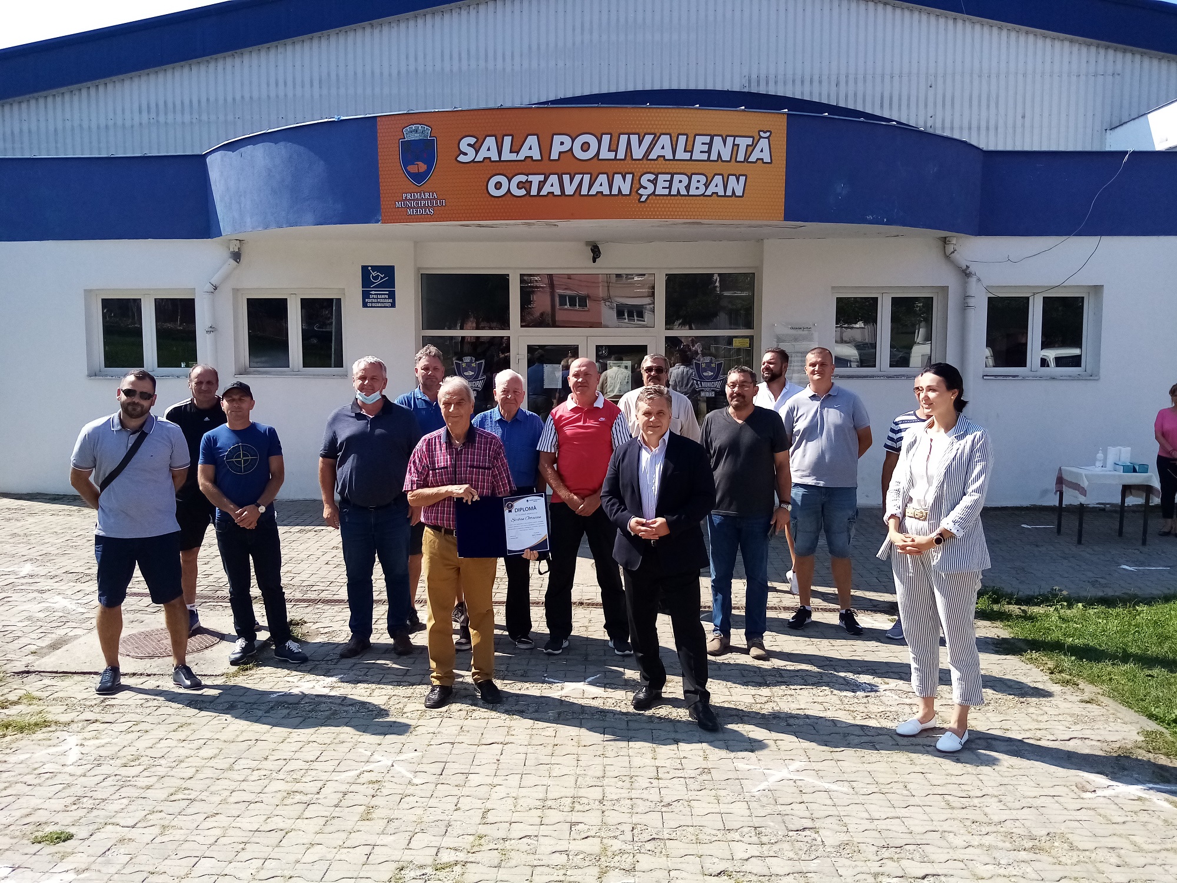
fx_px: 884
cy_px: 442
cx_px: 588
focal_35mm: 26
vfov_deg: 53.1
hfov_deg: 67.3
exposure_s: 1/1021
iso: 106
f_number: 1.8
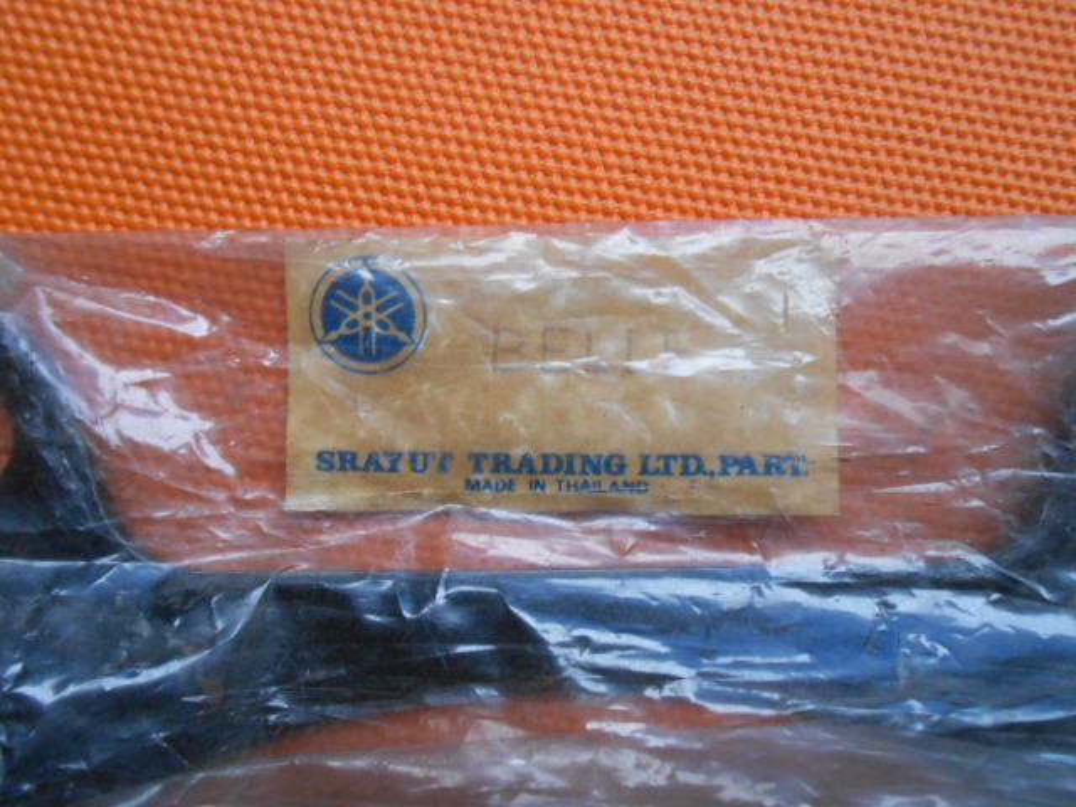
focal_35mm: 26
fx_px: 808
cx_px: 538
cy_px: 404
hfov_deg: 67.3
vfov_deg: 53.1
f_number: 3.5
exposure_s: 1/30
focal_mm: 4.6
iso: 400
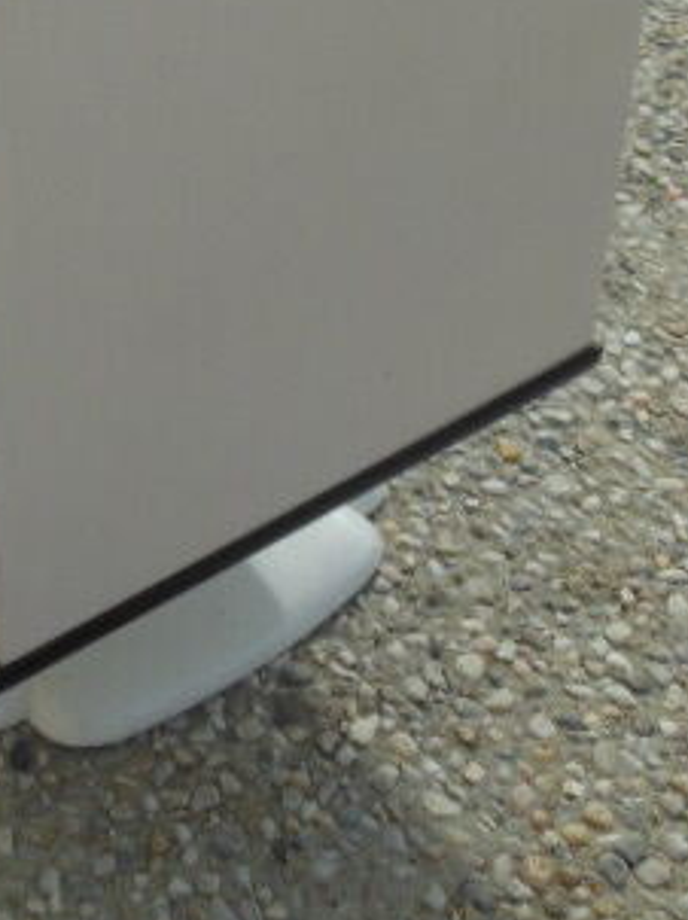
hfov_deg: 20.7
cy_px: 6
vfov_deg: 26.4
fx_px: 1858
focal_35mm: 70
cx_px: 104
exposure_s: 1/1250
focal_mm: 6
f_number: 3.5
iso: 125
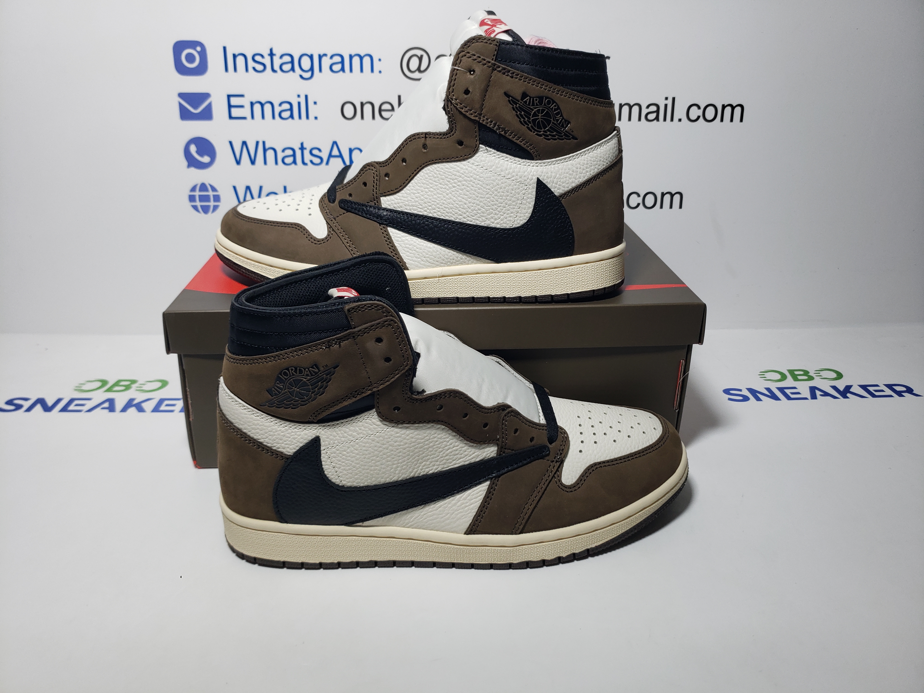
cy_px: 346
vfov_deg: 53.1
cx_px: 462
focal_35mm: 26
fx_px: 694
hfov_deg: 67.3
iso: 50
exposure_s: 1/345
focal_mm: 4.3
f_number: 1.5
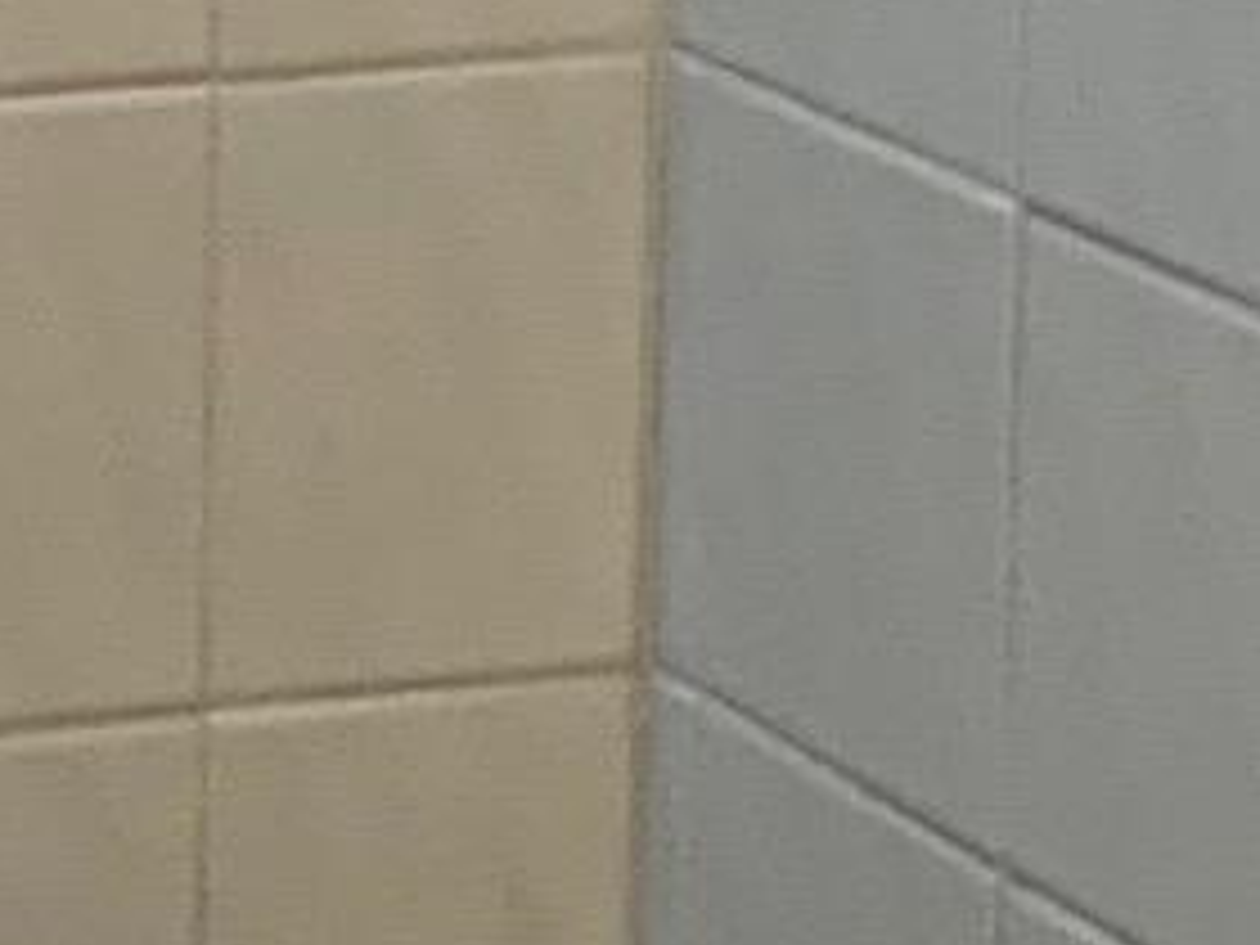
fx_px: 7717
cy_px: -1323
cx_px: -2174
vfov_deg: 6.6
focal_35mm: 212
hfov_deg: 8.3
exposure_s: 1/60
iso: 80
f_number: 1.8
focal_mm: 3
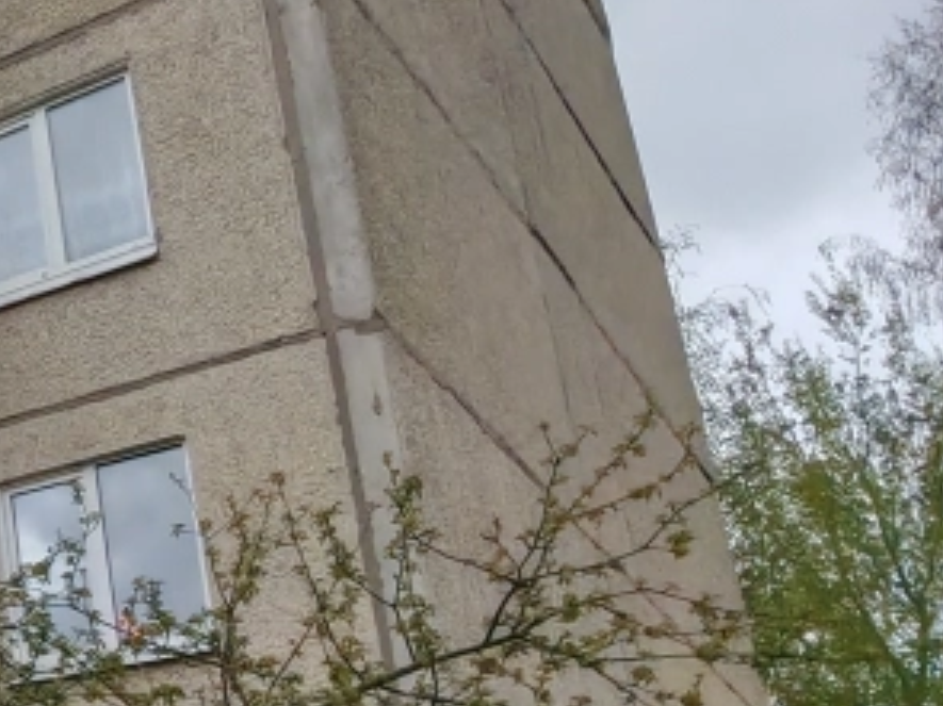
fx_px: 1852
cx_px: -917
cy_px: 650
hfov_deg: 18.8
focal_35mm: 68
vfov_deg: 21.1
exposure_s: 1/760
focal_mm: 1.96
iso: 50
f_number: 2.2
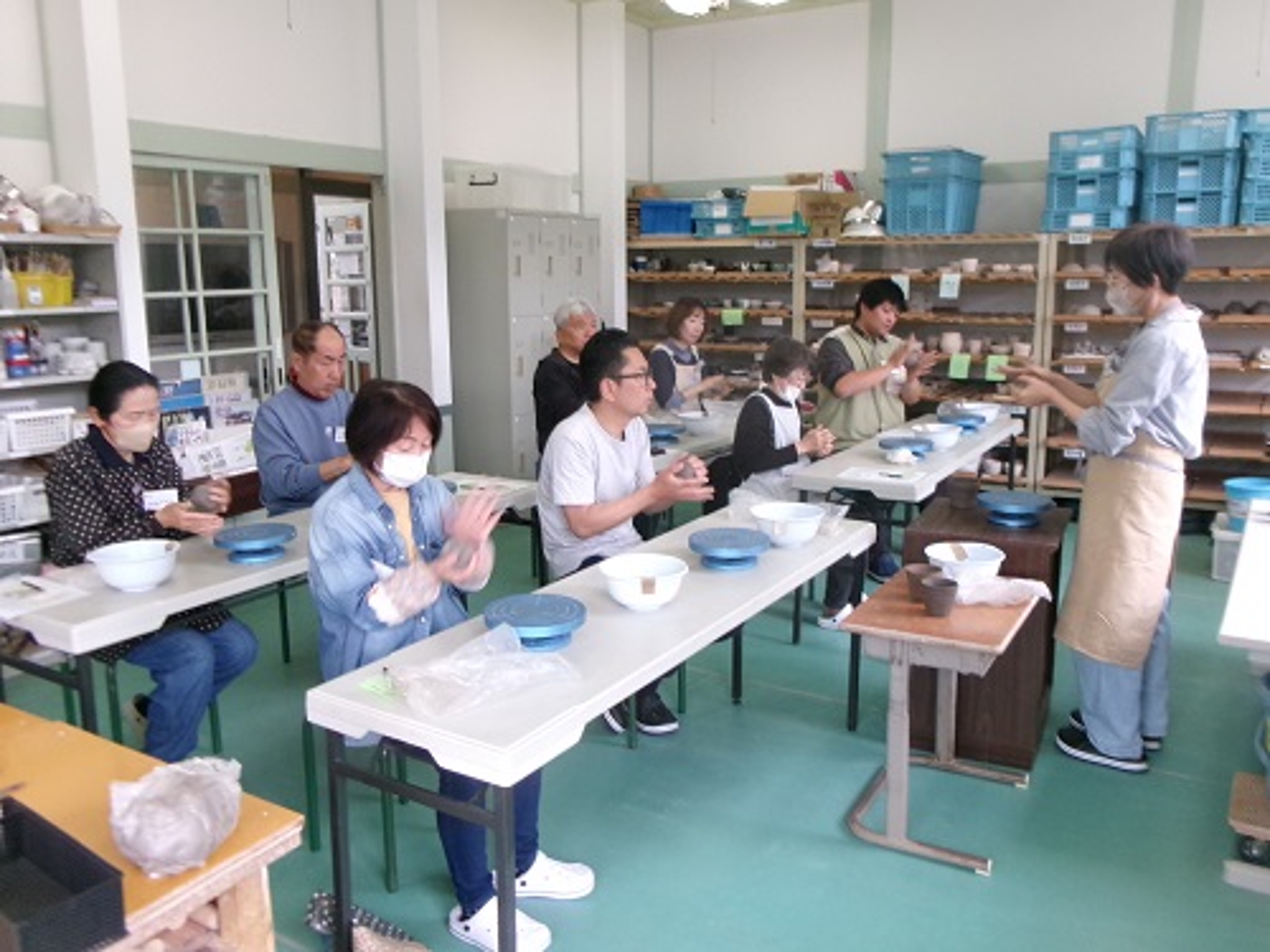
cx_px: 635
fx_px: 1027
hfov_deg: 63.4
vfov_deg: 49.7
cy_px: 476
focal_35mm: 28
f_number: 3.9
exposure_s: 1/34
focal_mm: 5.1
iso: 284
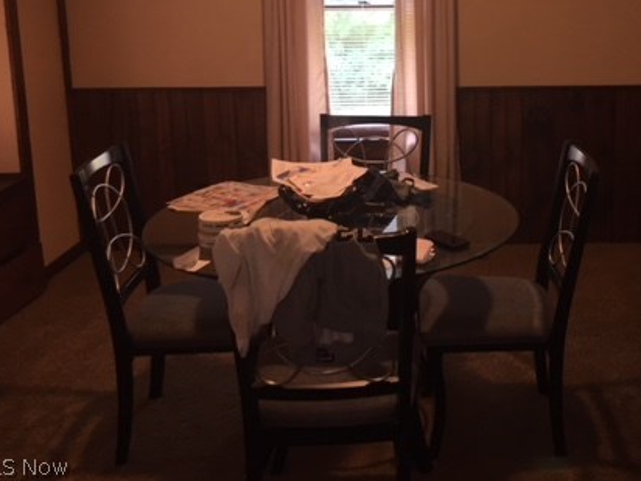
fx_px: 833
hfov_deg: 41.1
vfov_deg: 31.5
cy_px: 111
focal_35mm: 45
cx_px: 465
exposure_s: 1/30
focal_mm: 4.15
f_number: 2.2
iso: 50
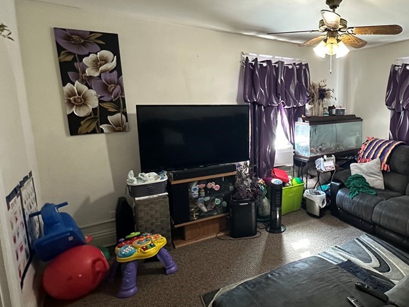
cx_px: 290
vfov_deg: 58.8
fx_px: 272
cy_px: 143
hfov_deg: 70.6
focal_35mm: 23
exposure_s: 1/60
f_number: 2.2
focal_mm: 2.22
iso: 1000
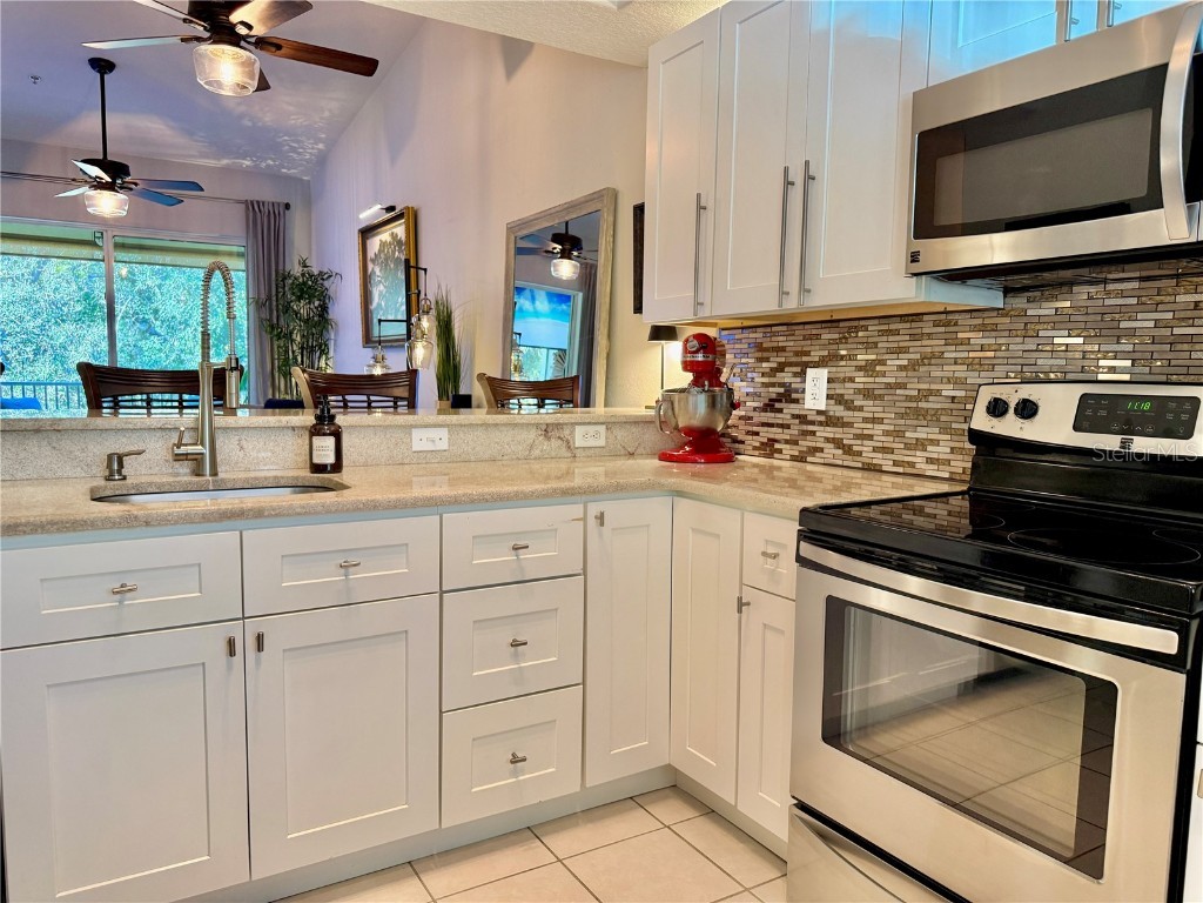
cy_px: 452
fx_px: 834
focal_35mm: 24
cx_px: 602
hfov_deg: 71.6
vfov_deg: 56.8
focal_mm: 6.76
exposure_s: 1/60
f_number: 1.78
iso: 200
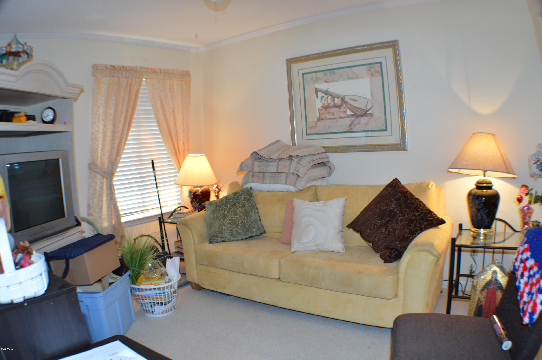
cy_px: 180
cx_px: 271
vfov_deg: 39.9
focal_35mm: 33
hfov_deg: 57.3
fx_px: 496
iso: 400
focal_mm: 22
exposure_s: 1/50
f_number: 4
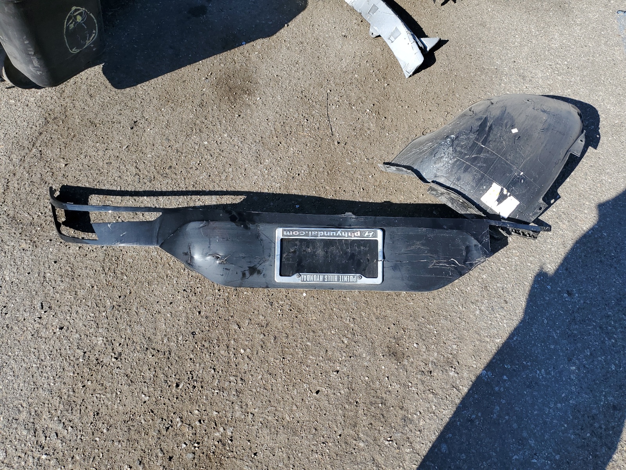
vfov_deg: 53.1
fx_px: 470
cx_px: 313
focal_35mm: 26
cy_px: 235
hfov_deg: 67.3
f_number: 1.5
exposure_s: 1/1429
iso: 50
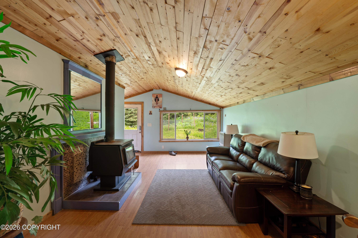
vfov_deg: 81.1
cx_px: 179
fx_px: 139
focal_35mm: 14
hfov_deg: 104.3
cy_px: 119
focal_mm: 14
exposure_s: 1/5
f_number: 8
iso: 100
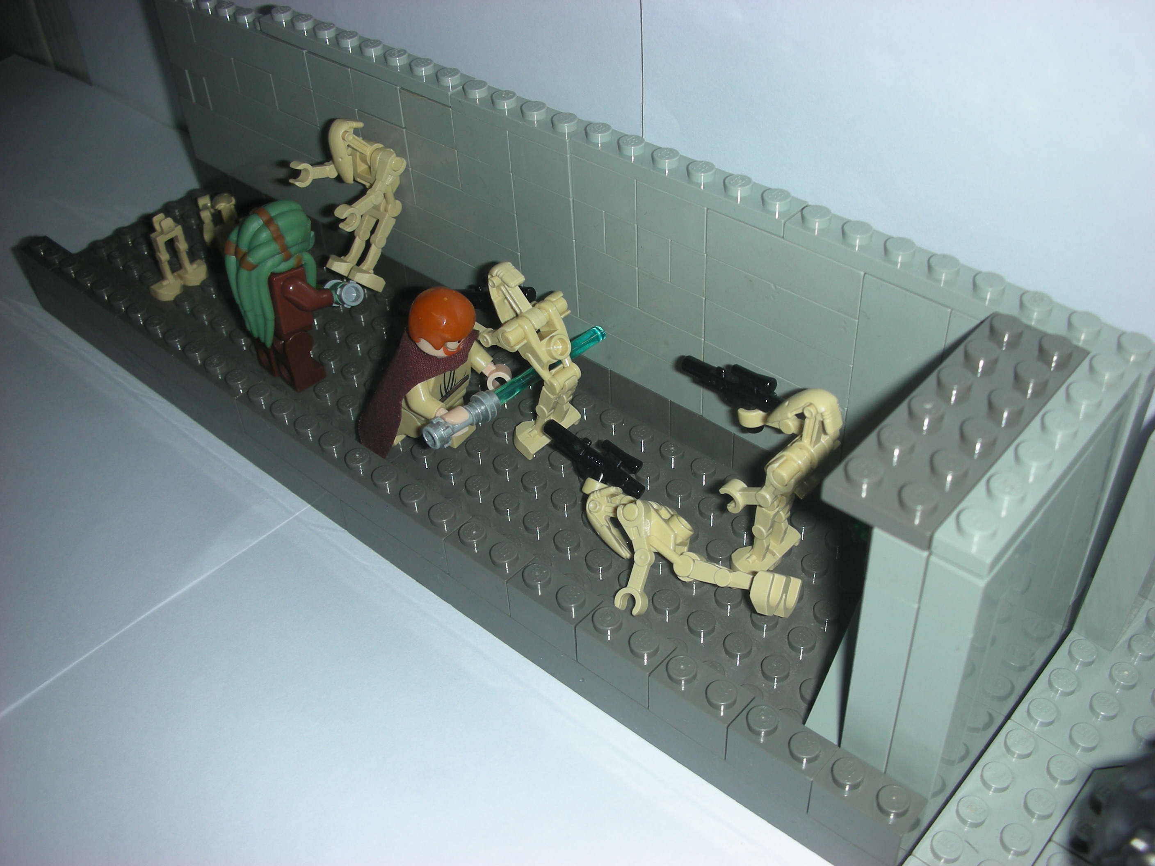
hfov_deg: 52.6
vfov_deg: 40.7
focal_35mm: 35
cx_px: 578
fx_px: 1168
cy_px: 433
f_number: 3
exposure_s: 1/60.1
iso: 50
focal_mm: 5.8
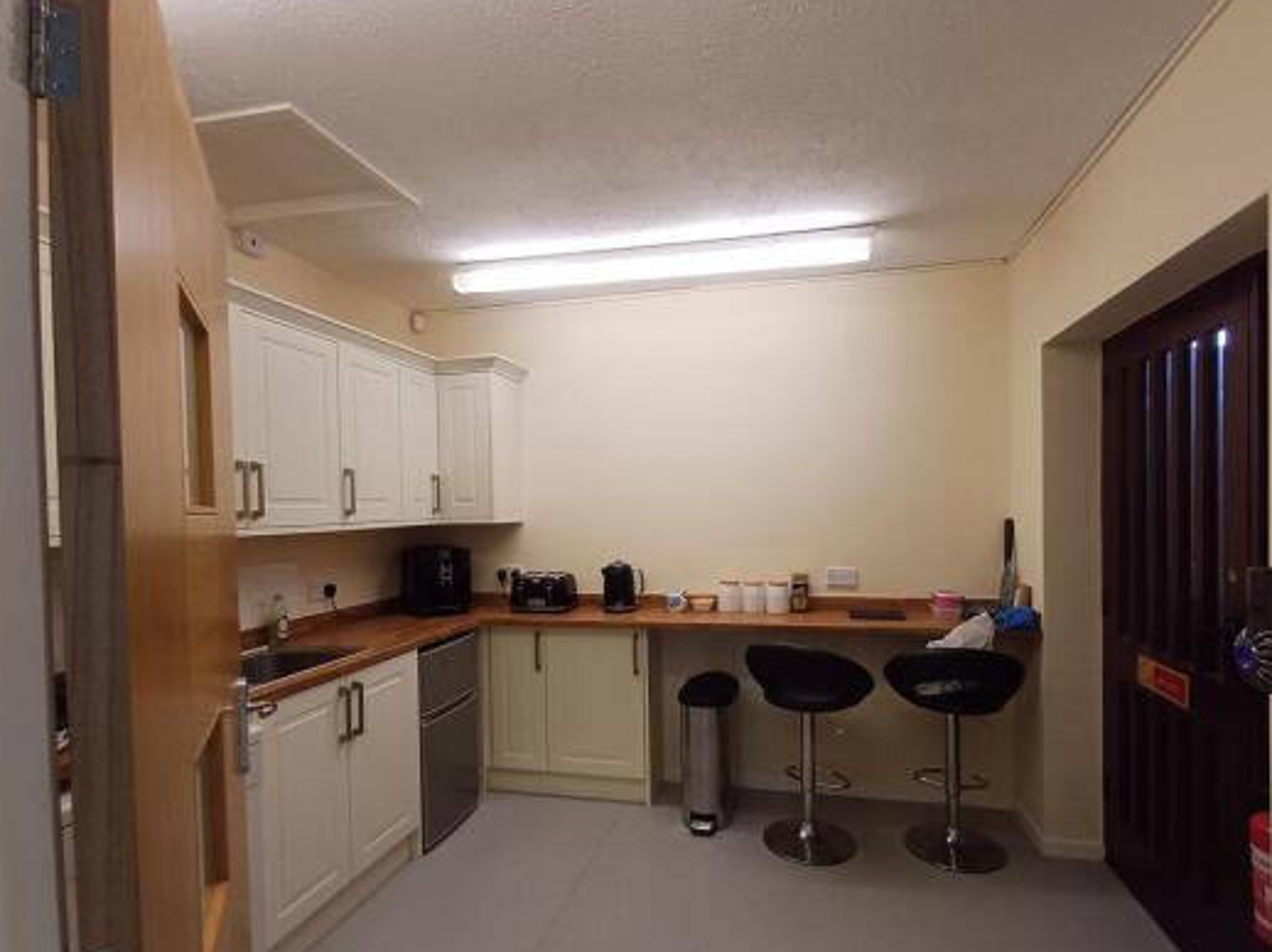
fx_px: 661
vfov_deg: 71.4
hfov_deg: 87.8
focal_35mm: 18
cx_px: 640
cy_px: 514
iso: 80
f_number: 2.2
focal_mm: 1.64
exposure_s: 1/50
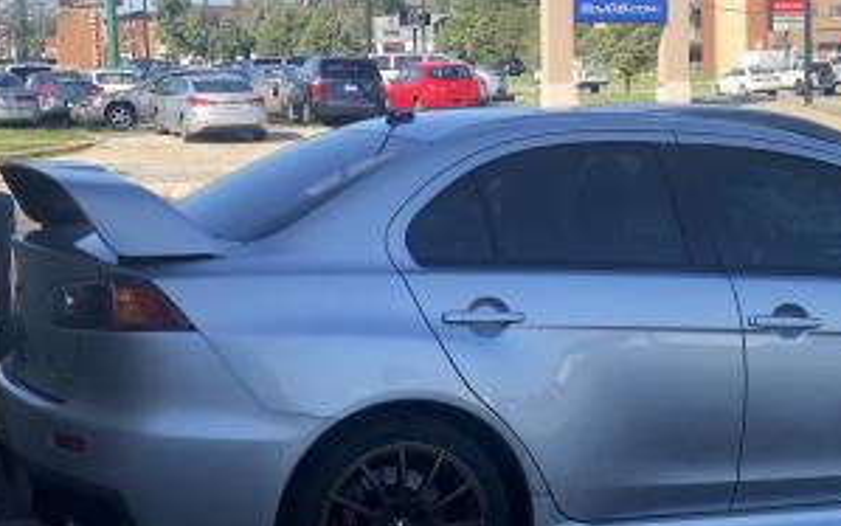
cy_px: 346
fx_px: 2132
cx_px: 692
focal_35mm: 93
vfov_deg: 14.0
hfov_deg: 22.0
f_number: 2.4
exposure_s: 1/448
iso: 16
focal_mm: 6
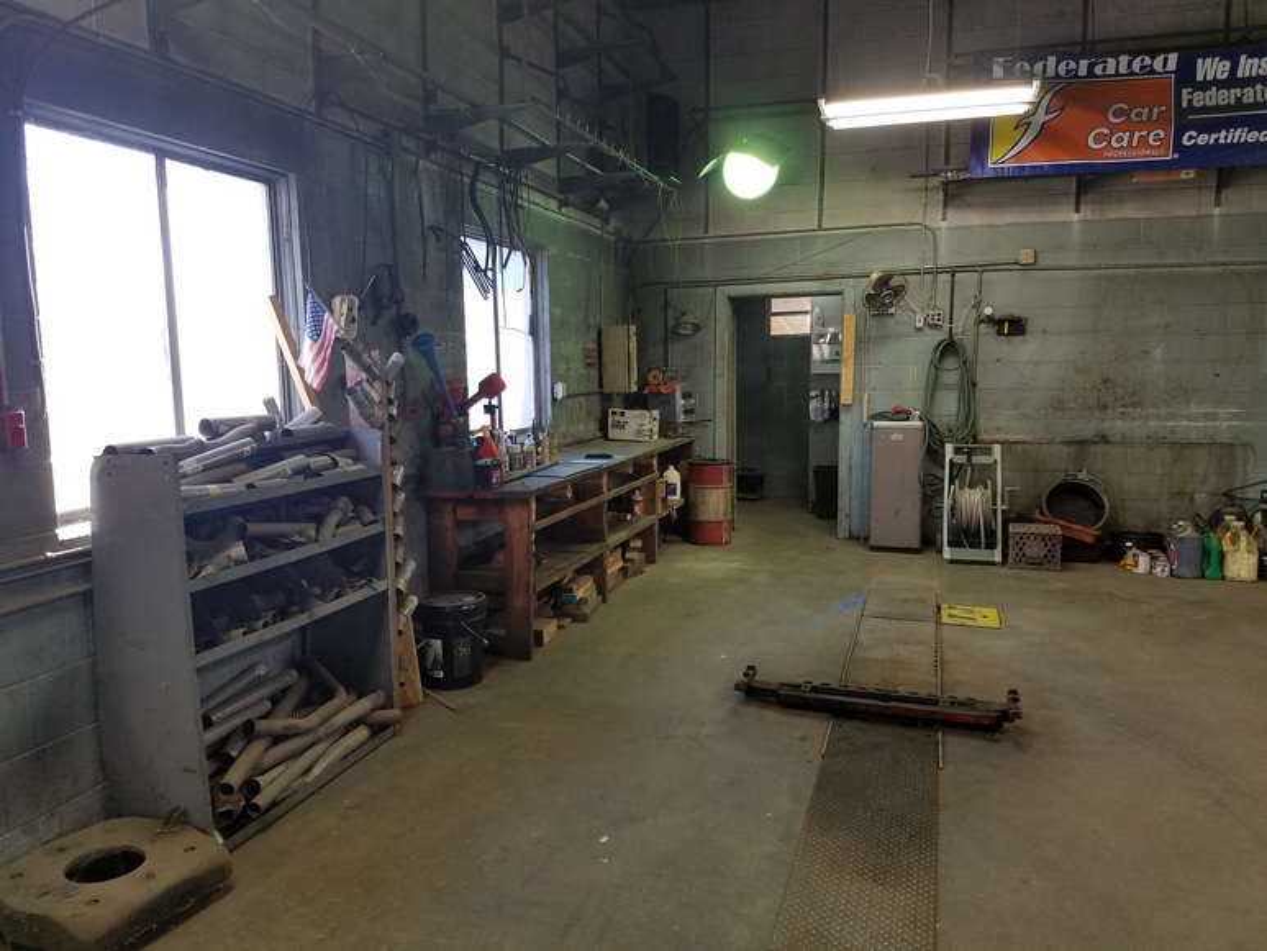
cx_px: 634
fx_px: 952
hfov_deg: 67.3
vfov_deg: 53.1
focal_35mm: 26
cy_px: 476
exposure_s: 1/120
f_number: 1.7
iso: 80
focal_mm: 4.2
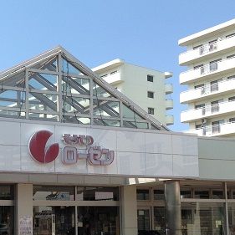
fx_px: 507
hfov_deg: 25.7
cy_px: 174
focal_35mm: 66
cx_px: 49
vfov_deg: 25.8
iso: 50
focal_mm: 4.28
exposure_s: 1/1209
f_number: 2.4
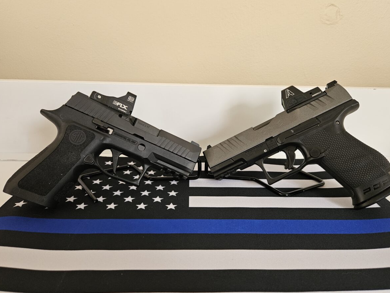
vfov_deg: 54.8
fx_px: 282
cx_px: 203
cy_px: 136
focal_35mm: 25
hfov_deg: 69.4
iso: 500
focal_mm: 5.4
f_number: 1.8
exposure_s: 1/170
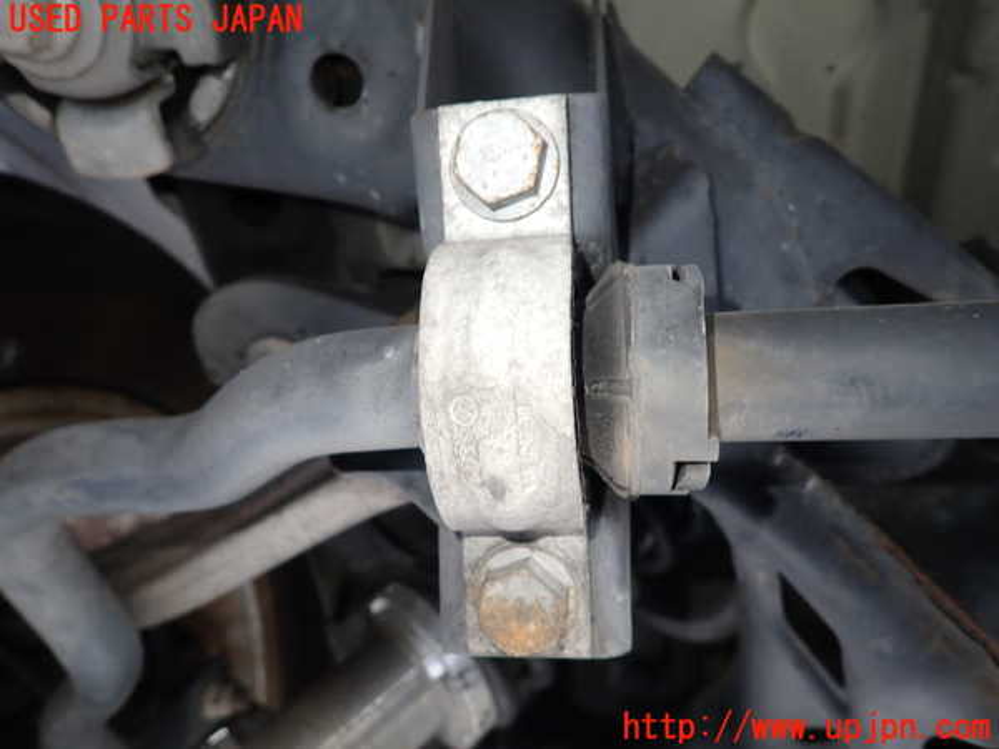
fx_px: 721
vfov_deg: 54.9
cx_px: 500
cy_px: 374
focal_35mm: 25
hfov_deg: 69.4
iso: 200
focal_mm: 4.5
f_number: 2
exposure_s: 1/30
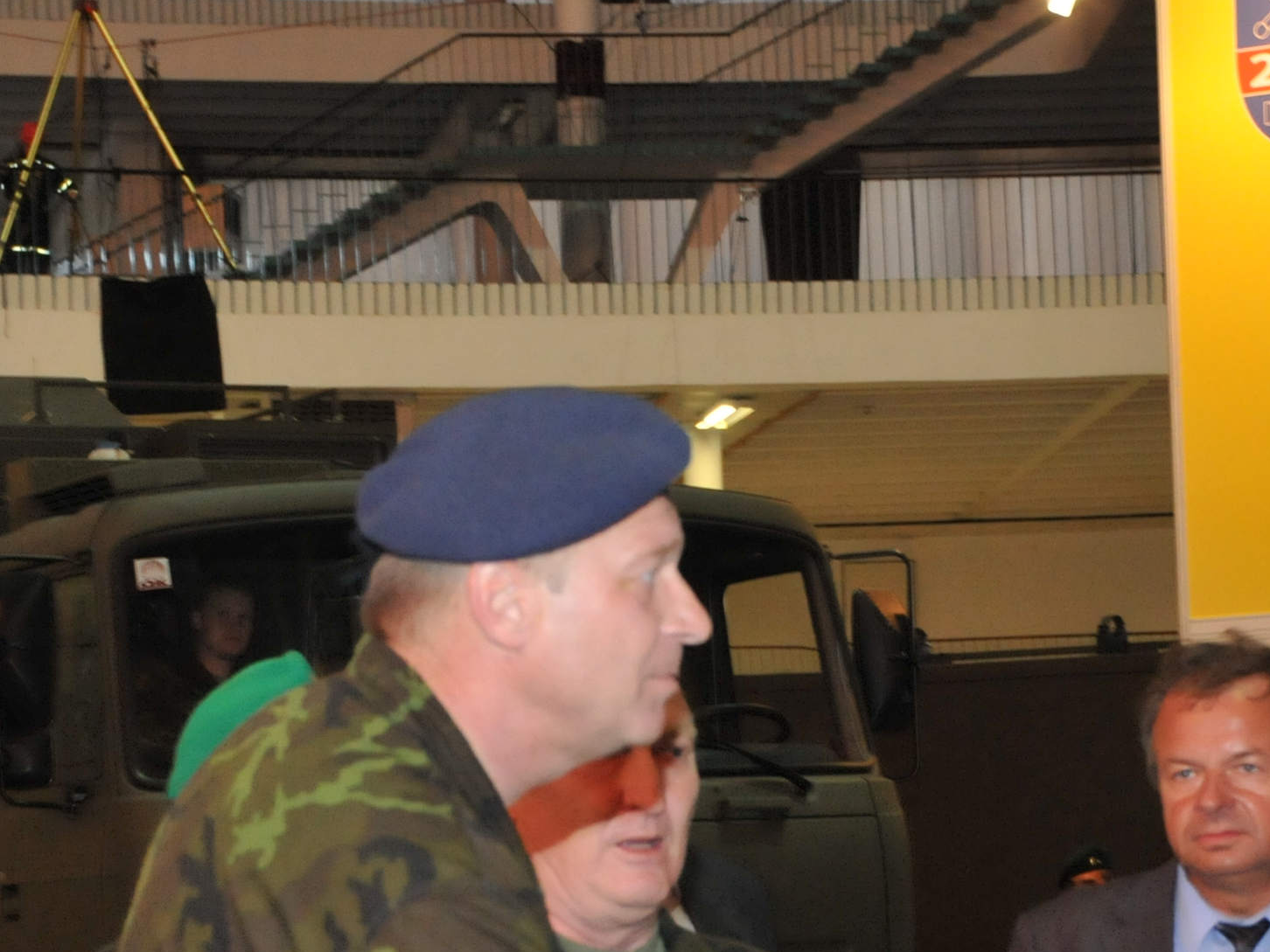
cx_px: 784
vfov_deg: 11.0
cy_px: 835
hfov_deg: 14.7
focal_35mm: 134
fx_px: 4916
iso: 1400
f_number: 7.1
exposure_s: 1/60
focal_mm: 42
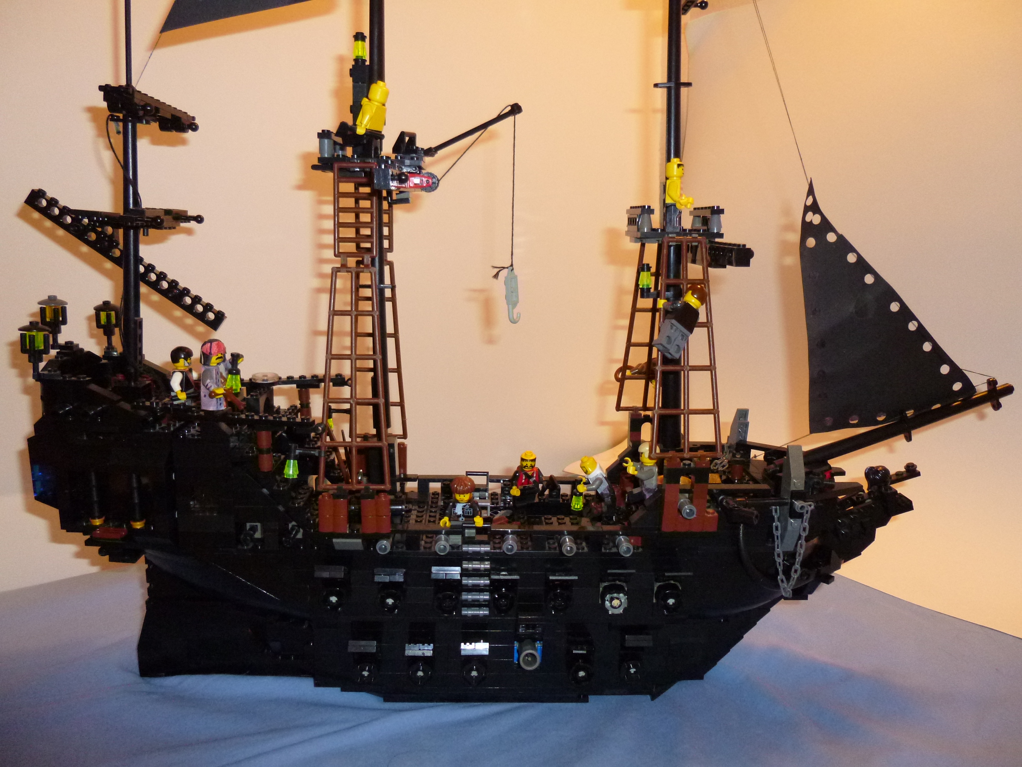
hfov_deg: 69.4
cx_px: 511
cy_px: 384
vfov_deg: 54.9
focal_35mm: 25
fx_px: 738
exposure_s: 1/60
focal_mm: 4.5
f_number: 3.1
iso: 400
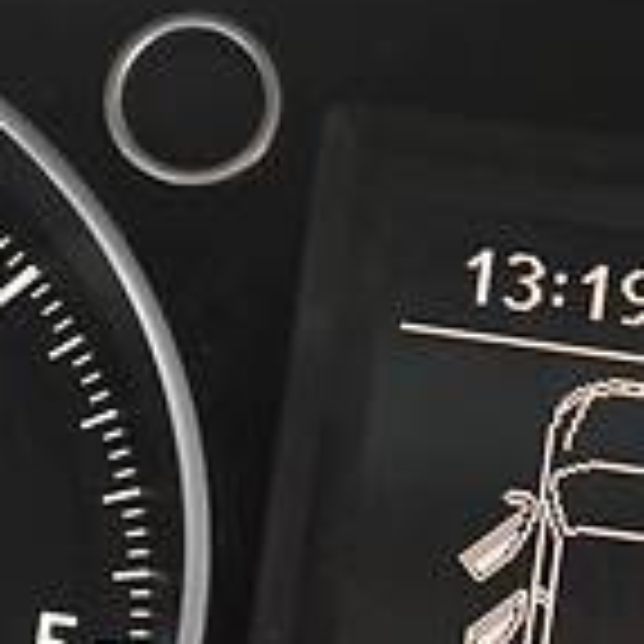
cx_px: 536
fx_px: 7198
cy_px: 225
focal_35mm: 342
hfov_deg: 5.1
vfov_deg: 5.1
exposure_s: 1/60
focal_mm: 48
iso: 400
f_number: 4.8
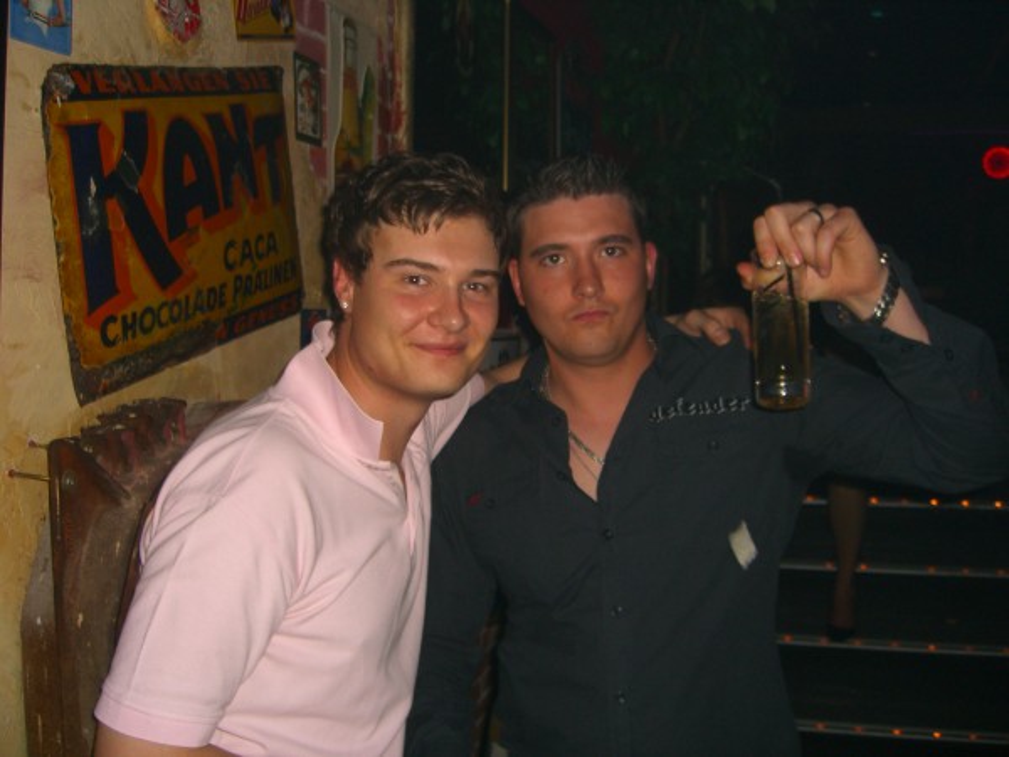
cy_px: 378
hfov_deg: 49.0
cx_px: 504
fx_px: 1108
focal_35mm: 38
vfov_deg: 37.7
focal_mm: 7.9
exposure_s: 1/60
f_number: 2.8
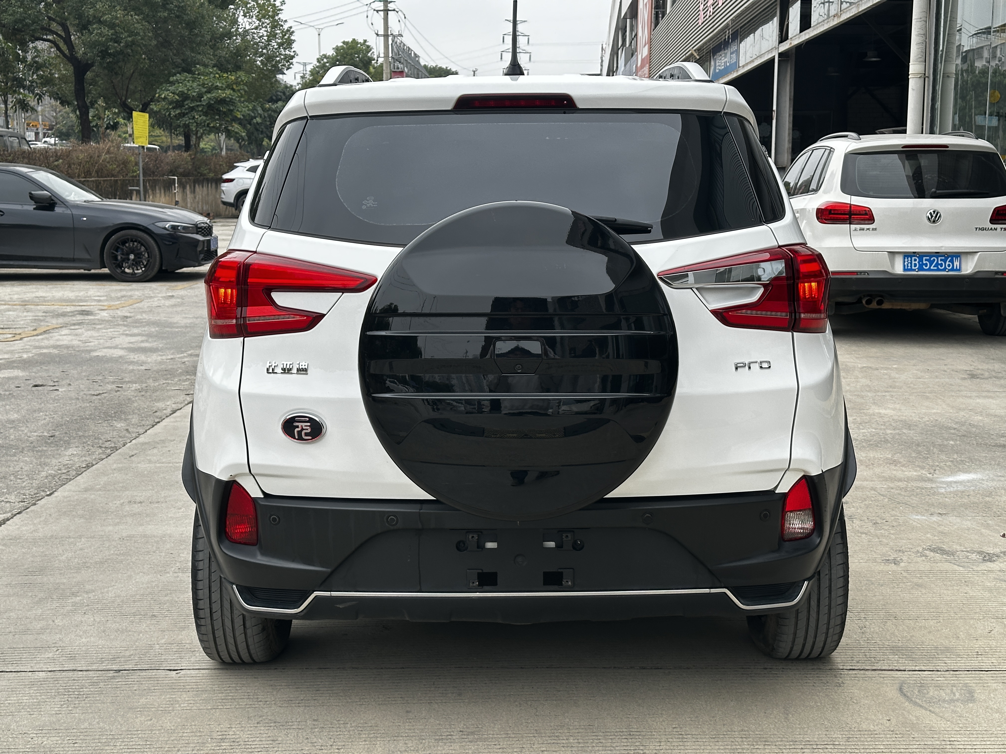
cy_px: 377
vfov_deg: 30.3
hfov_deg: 39.7
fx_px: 1395
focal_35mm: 48
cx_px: 503
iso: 64
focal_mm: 6.86
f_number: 1.78
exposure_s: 1/1000
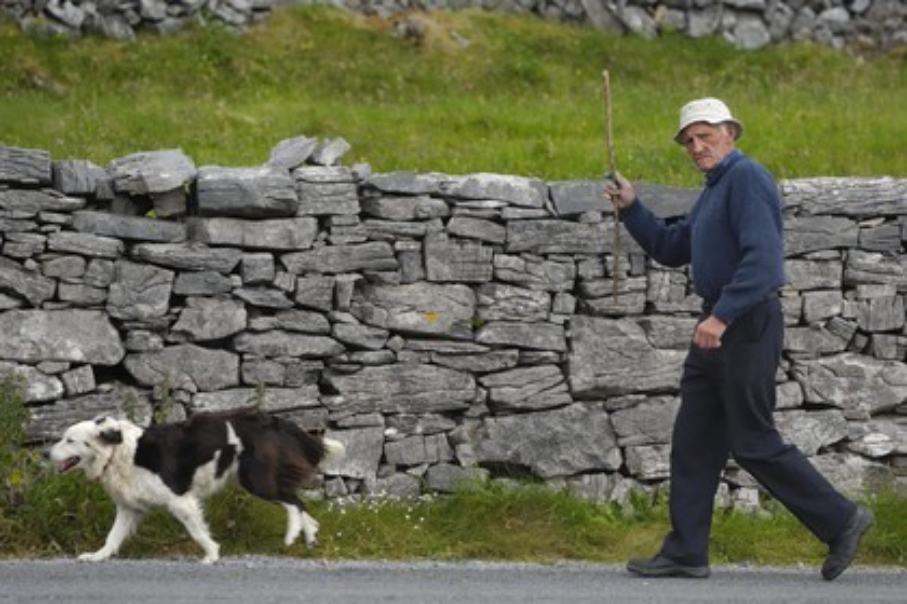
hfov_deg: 8.6
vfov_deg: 5.7
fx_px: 6046
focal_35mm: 240
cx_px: 454
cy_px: 302
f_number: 3.3
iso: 100
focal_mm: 160
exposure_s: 1/400
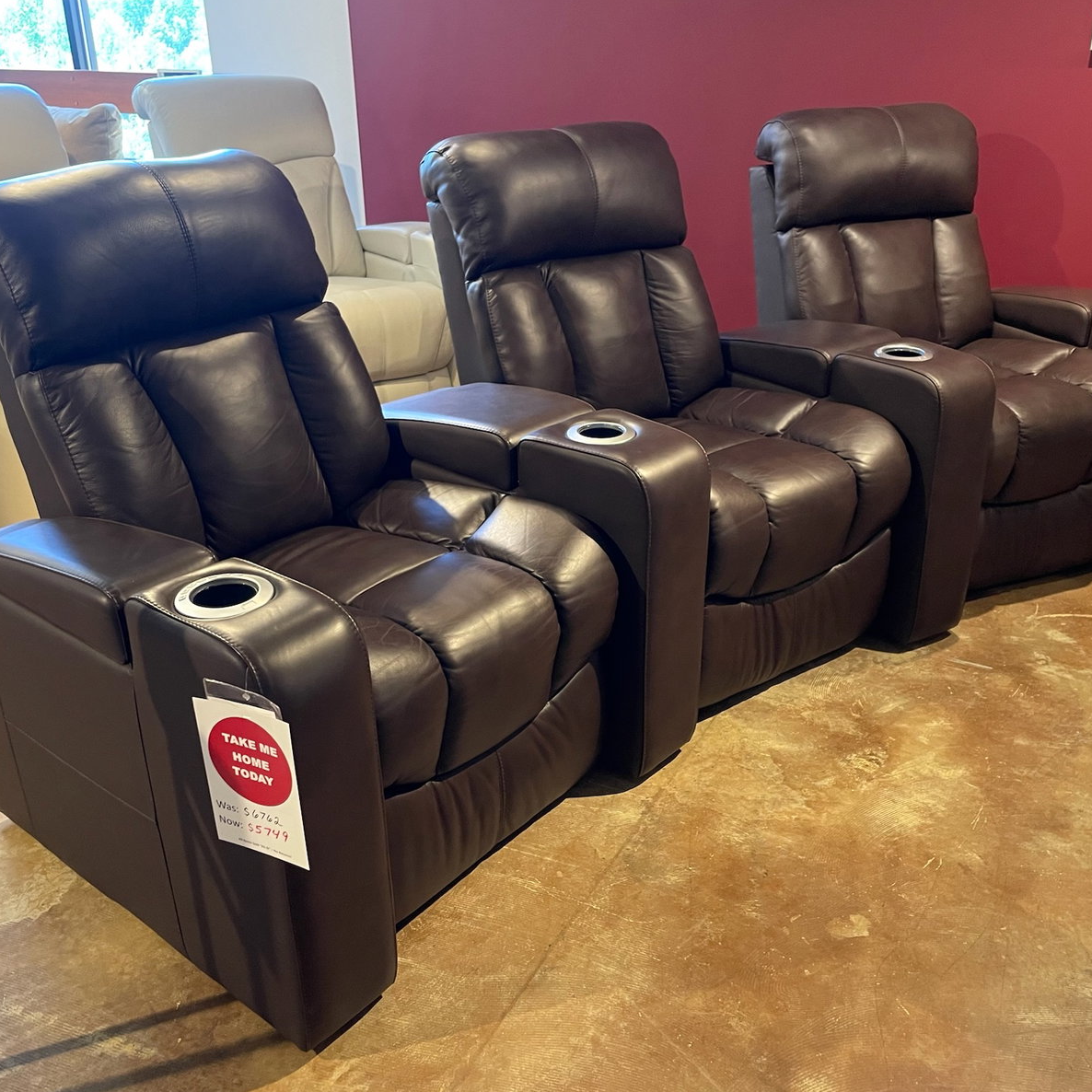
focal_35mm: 31
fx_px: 1106
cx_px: 556
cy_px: 548
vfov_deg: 52.5
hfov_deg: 52.5
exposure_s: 1/60
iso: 100
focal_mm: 4.2
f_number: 1.6
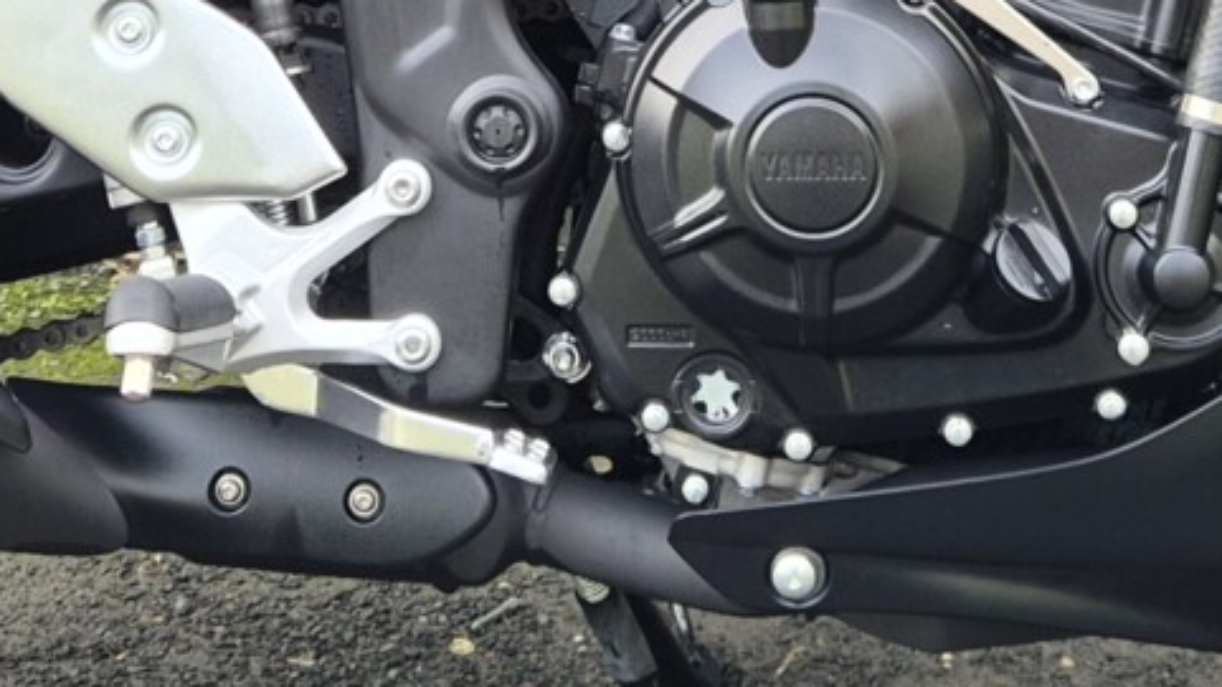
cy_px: -436
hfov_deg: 20.6
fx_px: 3369
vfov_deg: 11.1
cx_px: 606
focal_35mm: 104
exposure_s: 1/180
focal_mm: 5.4
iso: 80
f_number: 1.8
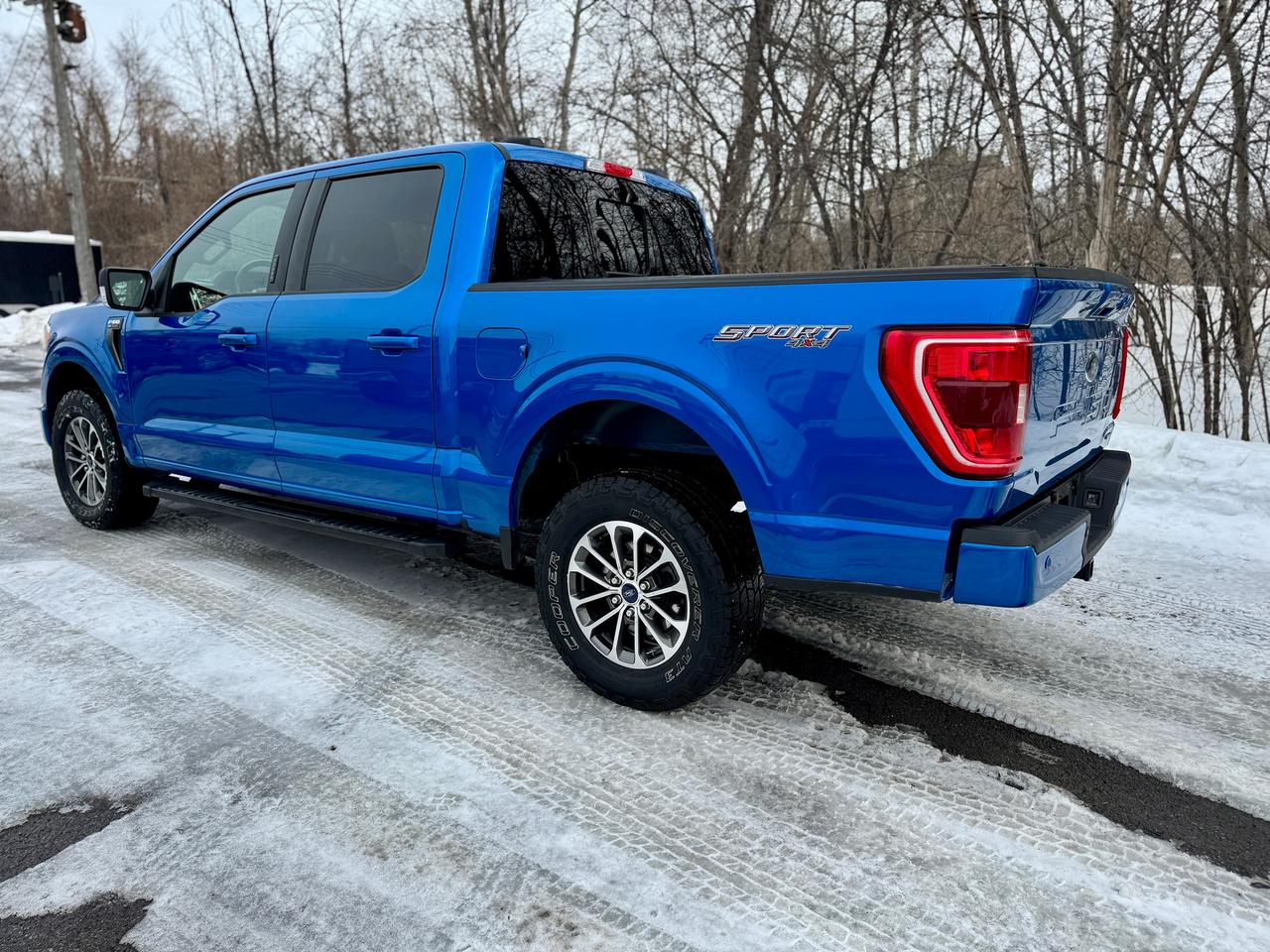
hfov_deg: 71.6
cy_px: 476
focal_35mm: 24
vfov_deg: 56.8
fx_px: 881
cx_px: 635
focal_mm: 6.76
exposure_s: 1/2105
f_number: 1.78
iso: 80
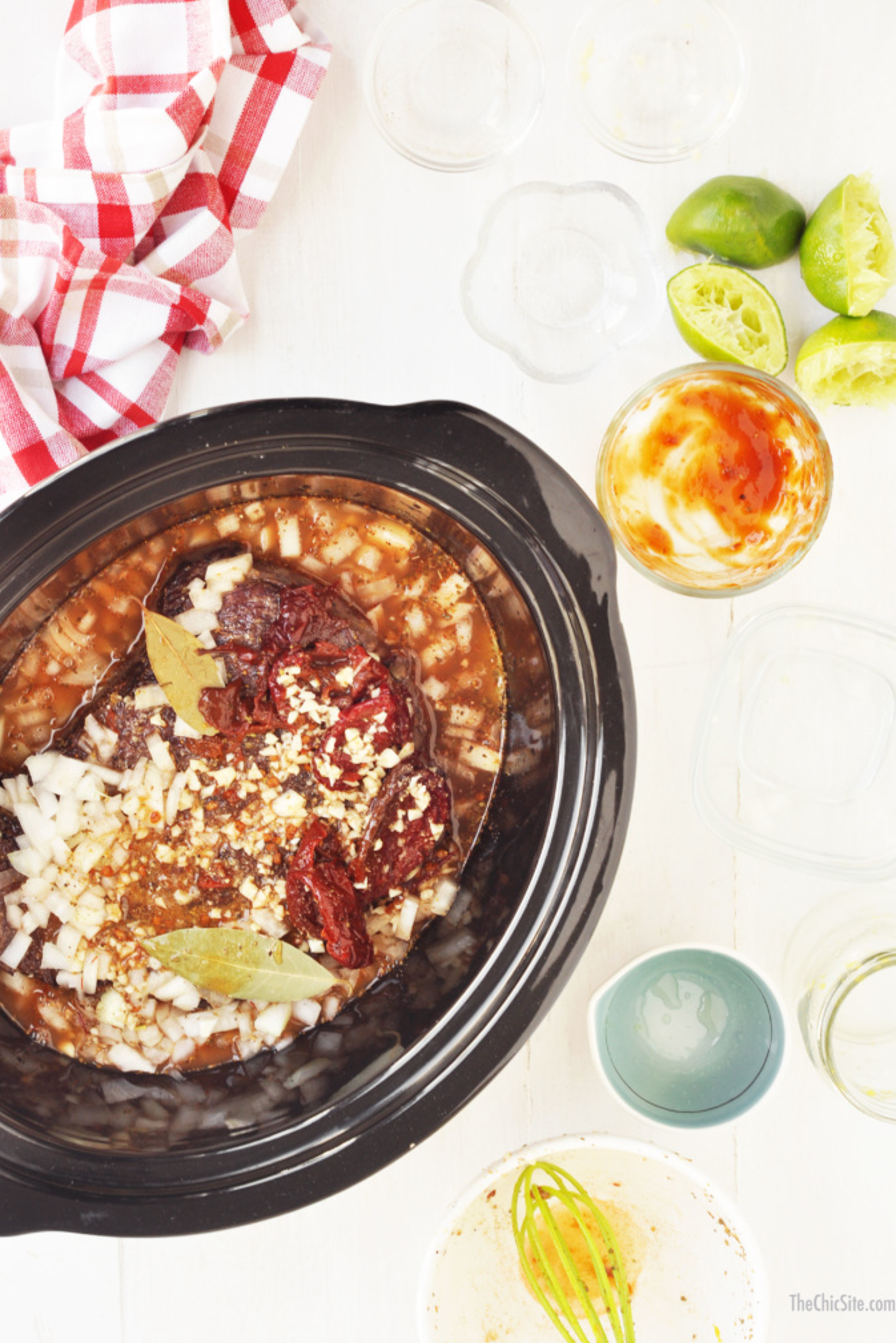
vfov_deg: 26.6
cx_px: 451
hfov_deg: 18.0
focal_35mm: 76
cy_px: 664
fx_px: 2836
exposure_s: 1/50
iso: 250
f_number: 5.6
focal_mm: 50
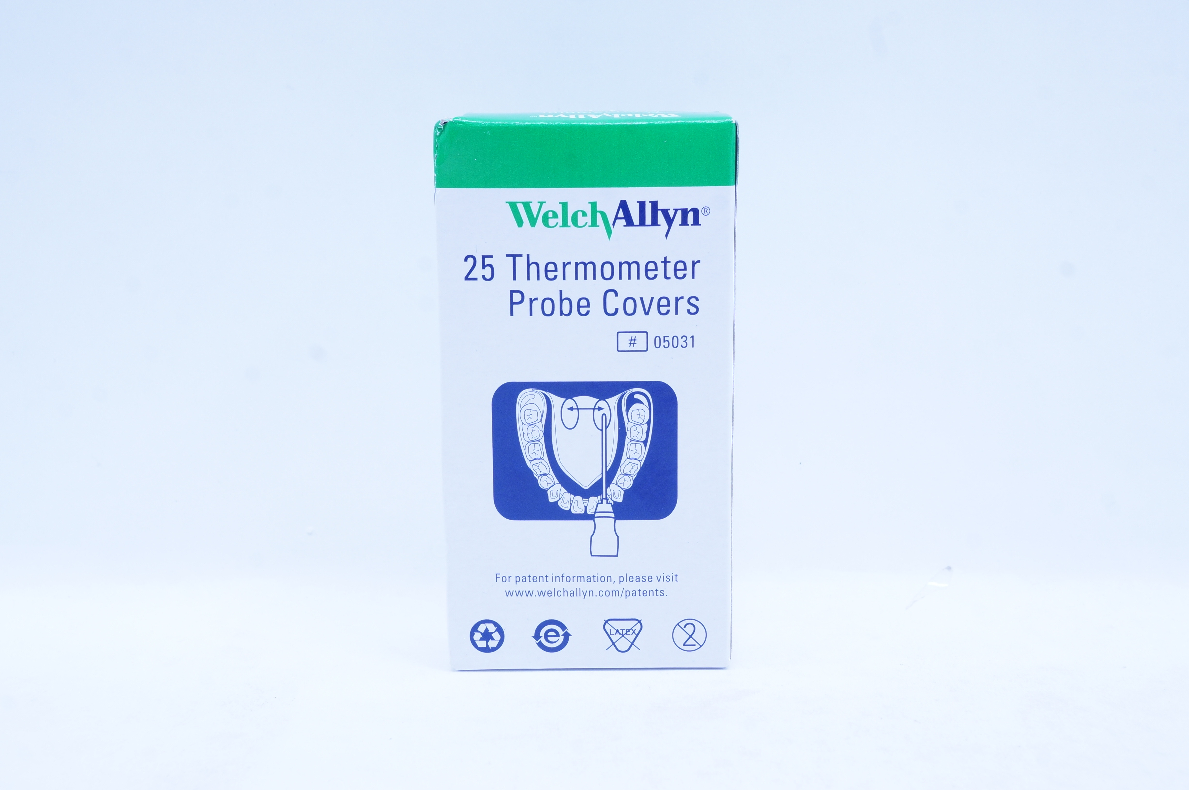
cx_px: 594
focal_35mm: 52
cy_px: 395
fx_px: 1732
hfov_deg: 37.9
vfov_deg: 25.7
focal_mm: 35
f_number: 11
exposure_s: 1/13
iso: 400
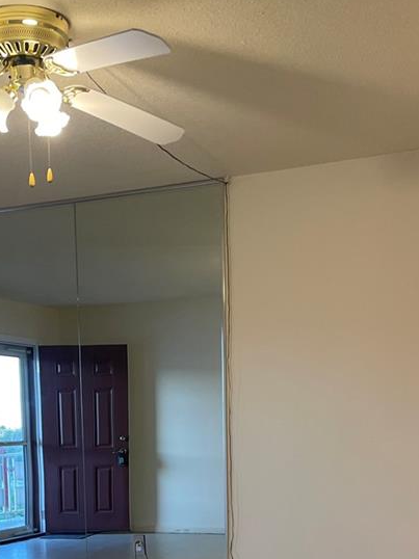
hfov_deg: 25.2
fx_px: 937
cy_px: 543
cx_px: 162
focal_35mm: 58
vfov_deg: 31.1
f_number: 1.6
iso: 64
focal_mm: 4.2
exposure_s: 1/60
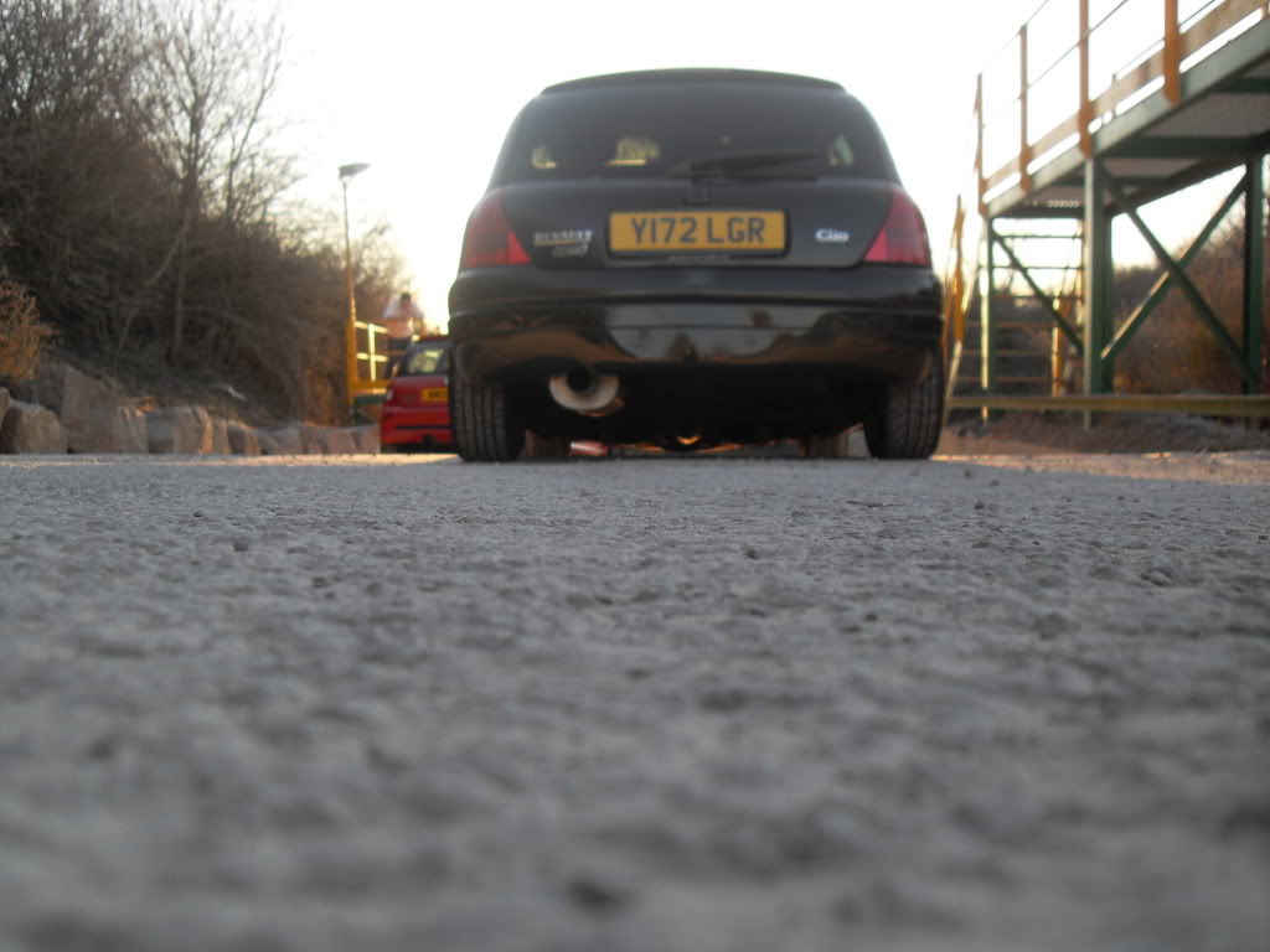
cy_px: 476
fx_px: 1357
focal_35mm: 37
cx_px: 635
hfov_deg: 50.1
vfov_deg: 38.7
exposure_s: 1/125
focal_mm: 6.3
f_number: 2.8
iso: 80
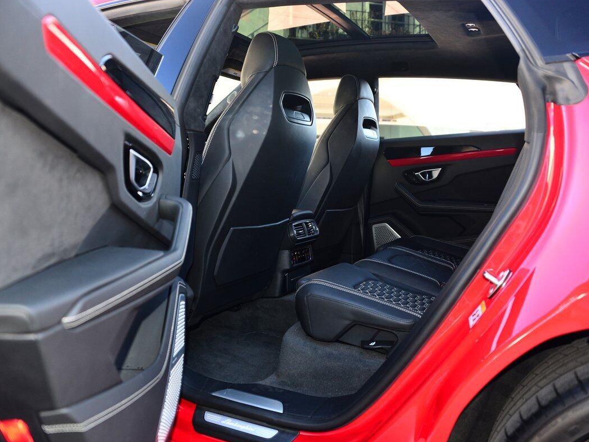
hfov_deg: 58.3
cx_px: 302
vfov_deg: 45.5
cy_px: 222
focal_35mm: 31
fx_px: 528
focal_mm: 28
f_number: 3.5
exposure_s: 1/100
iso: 320
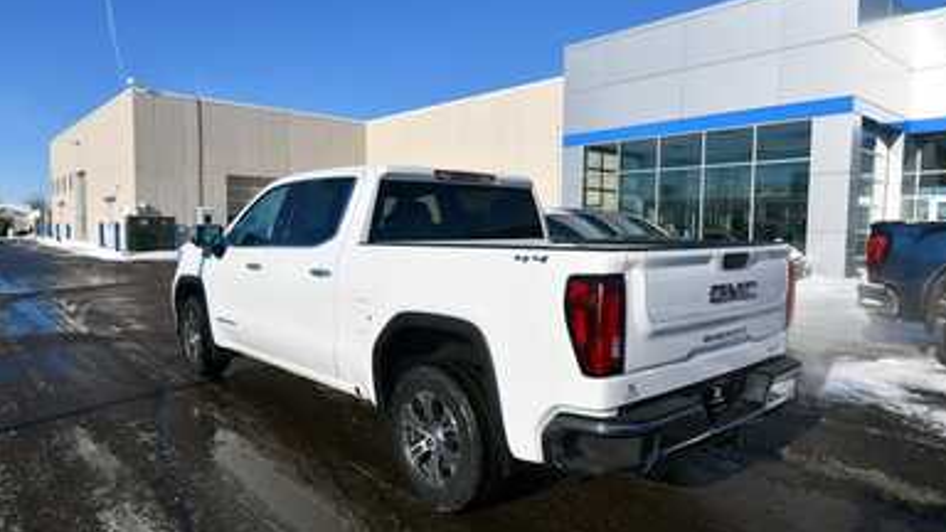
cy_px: 277
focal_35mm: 24
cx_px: 490
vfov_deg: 47.7
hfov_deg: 76.3
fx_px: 602
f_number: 10
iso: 100
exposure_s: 1/400
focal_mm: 15
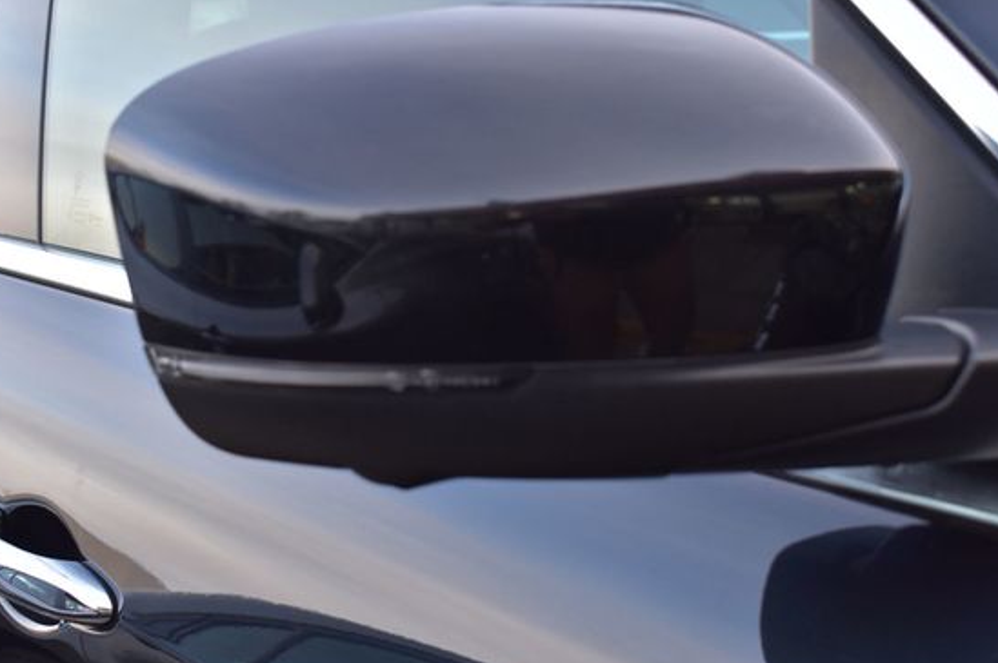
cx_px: 496
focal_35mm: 63
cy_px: 369
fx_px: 1745
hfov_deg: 31.9
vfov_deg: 21.5
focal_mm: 36
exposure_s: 1/50
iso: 400
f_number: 8
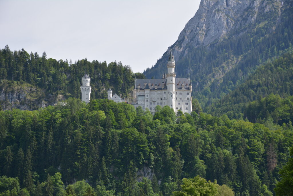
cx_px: 146
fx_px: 1038
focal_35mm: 128
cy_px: 98
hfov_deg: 16.1
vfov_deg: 10.8
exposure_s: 1/1000
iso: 320
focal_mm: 85
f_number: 8
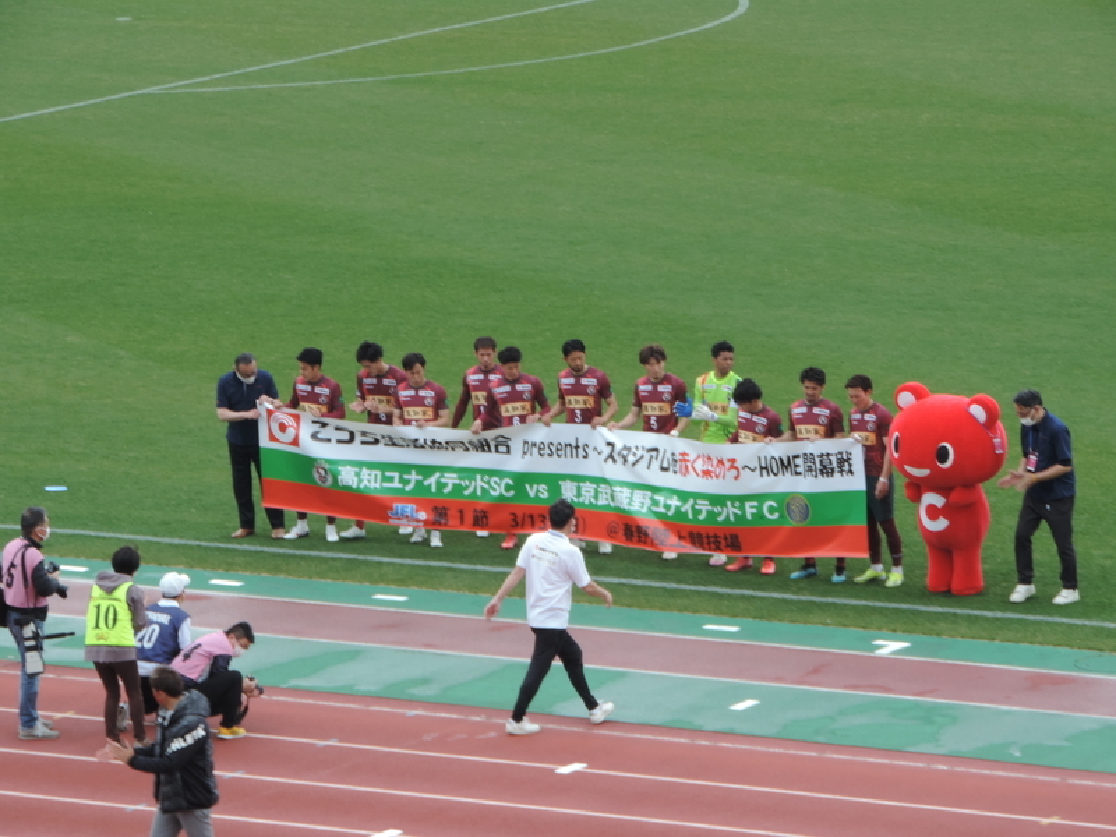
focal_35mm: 200
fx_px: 6448
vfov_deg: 7.4
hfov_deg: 9.9
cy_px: 418
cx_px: 558
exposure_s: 1/160
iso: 80
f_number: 4.6
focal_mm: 35.6
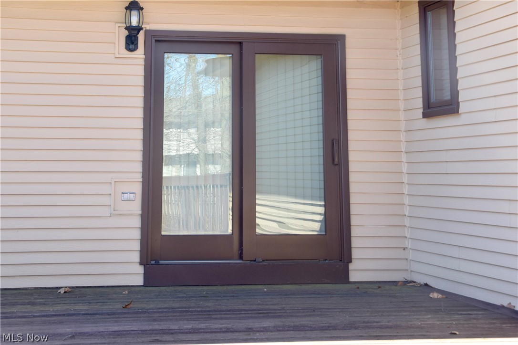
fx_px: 755
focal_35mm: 52
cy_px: 172
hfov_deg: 37.9
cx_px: 259
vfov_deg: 25.7
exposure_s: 1/200
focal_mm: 35
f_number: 7.1
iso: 400
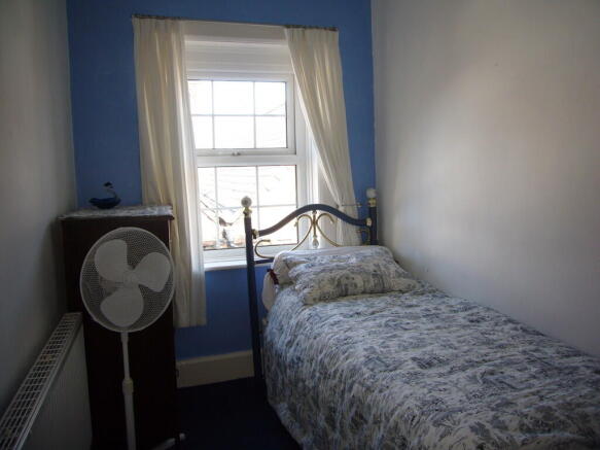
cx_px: 300
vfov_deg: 49.7
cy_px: 225
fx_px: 485
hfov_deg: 63.5
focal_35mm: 28
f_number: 2.8
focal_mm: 4.6
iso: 80
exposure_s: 1/50
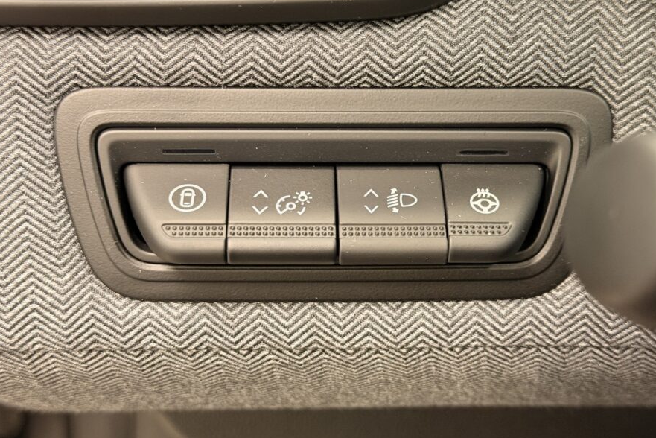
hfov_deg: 34.5
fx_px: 1057
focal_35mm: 58
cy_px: 191
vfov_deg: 23.4
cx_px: 342
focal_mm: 6.76
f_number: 1.78
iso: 400
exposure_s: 1/40
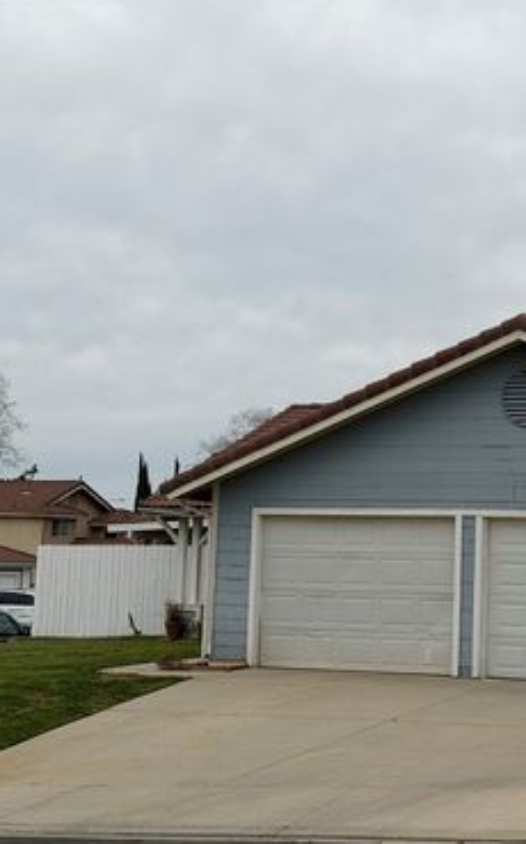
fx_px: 1586
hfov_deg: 18.5
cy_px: 422
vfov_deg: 29.8
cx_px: 496
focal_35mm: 69
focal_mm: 6.76
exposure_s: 1/7143
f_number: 1.78
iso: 64
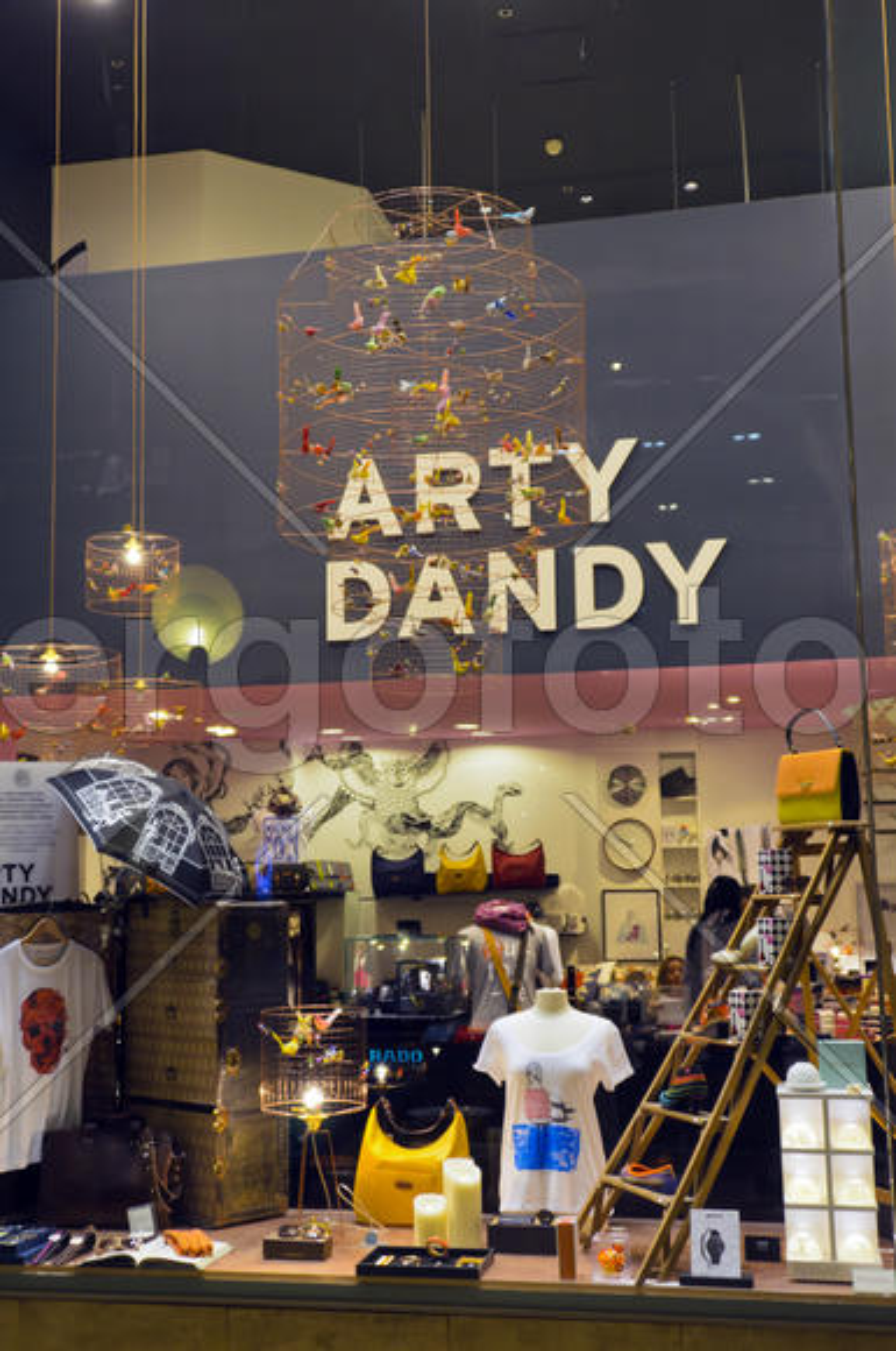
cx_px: 448
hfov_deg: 31.8
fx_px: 1573
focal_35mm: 42
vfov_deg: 46.5
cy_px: 676
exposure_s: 1/60
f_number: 4
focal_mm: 28
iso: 450
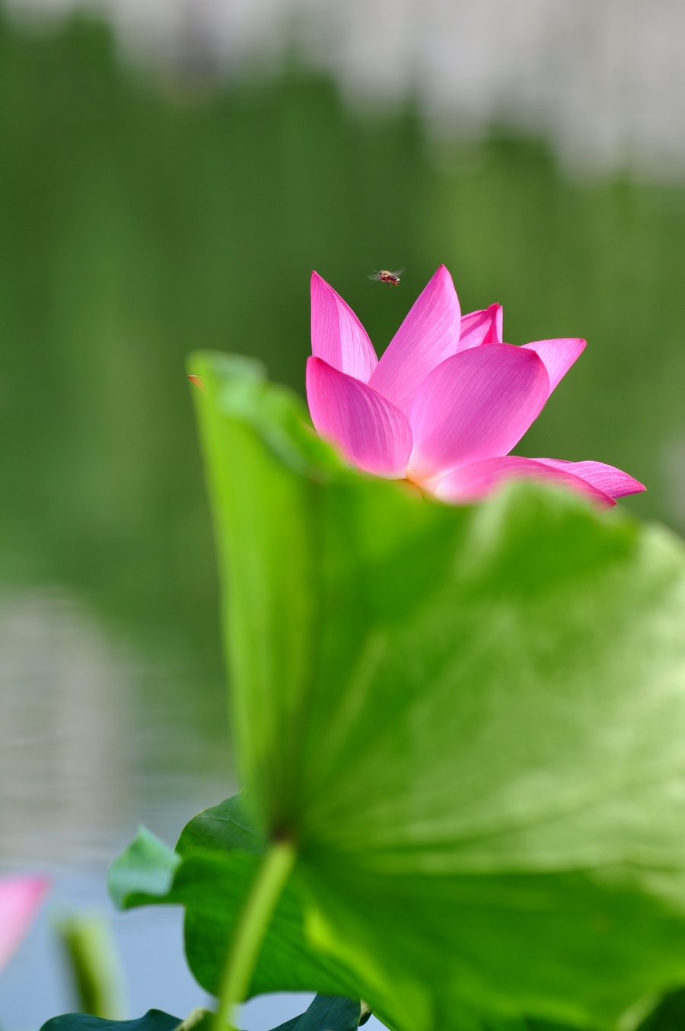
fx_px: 8584
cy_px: 516
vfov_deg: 6.9
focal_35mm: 300
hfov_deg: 4.6
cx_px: 342
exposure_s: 1/250
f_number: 6.3
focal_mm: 200
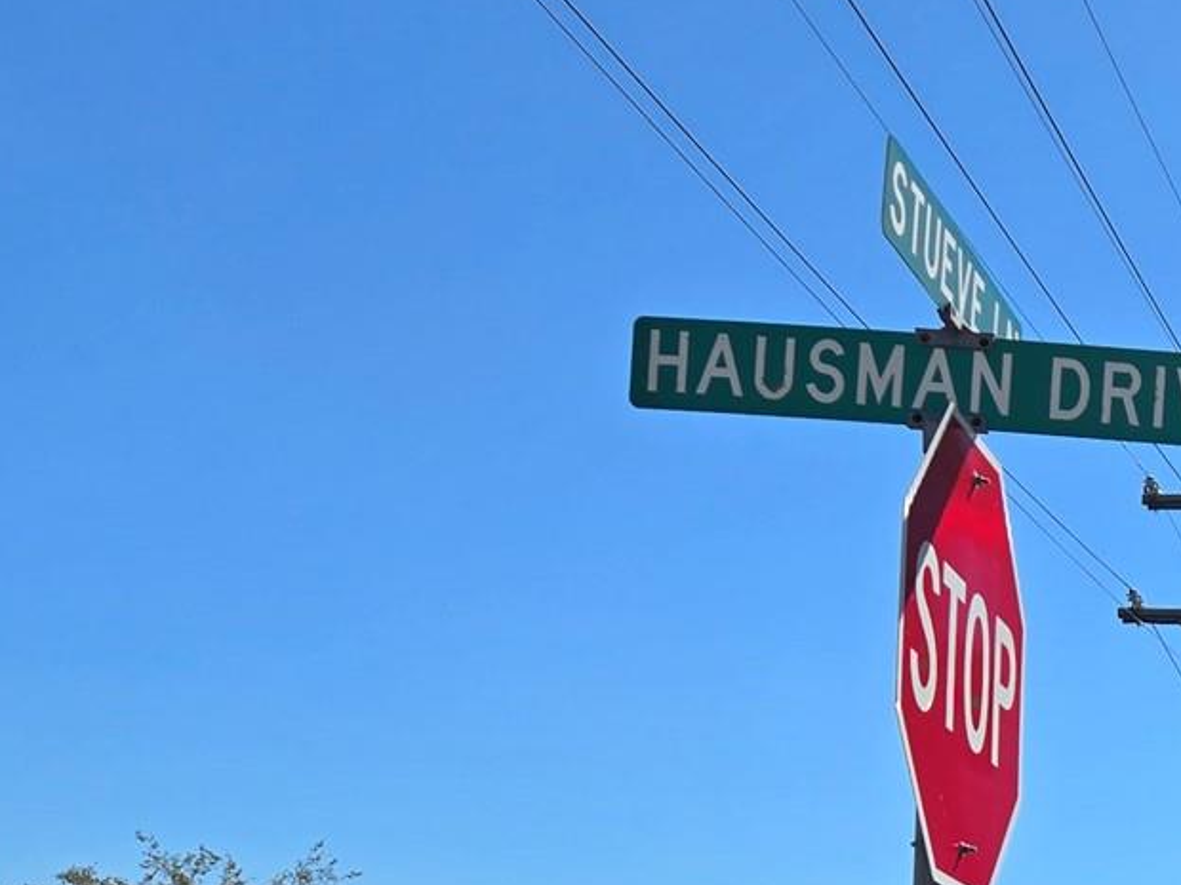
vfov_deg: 17.7
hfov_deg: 22.2
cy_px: 1258
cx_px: 1659
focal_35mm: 76
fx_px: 2593
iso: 25
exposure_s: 1/2302
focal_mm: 5.4
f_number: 1.8
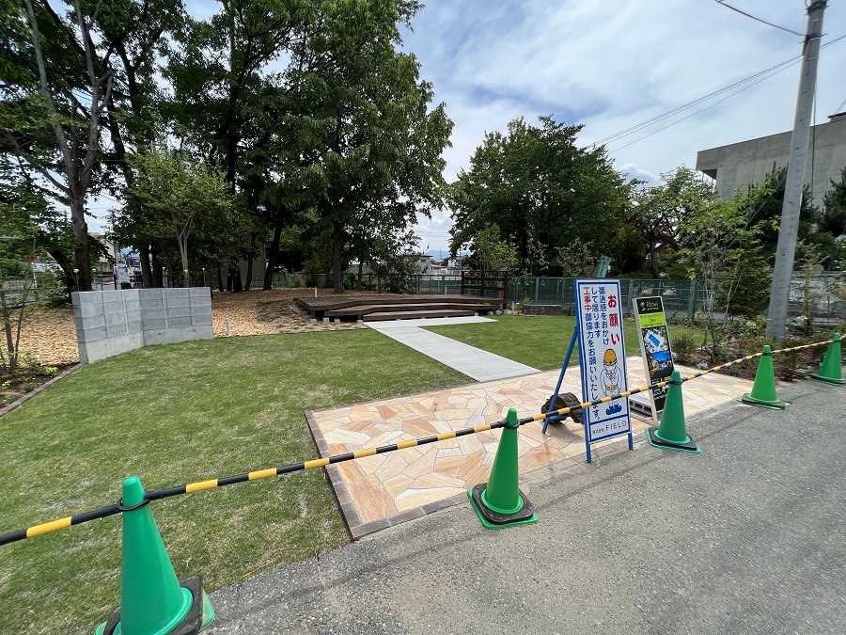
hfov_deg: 106.2
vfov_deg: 89.9
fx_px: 318
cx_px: 423
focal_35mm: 13
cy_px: 318
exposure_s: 1/1309
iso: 32
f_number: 1.8
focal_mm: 1.57
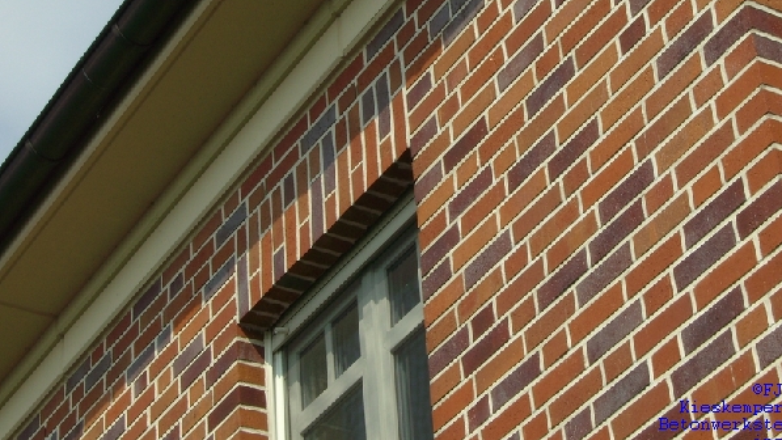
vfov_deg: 10.5
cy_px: 155
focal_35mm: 115
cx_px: 390
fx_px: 2385
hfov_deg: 18.6
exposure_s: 1/213
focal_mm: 17.4
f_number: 8
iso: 64
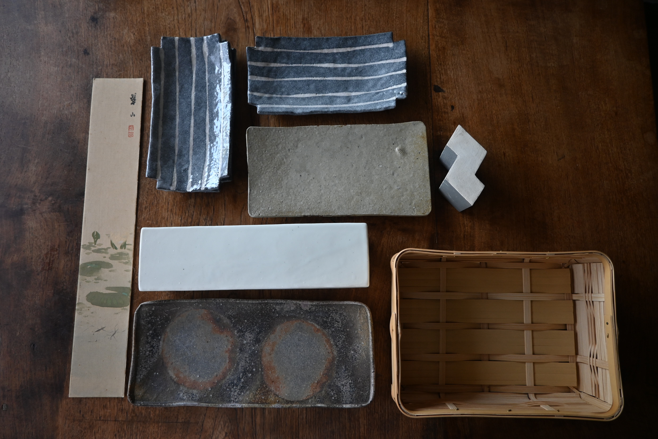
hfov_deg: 73.7
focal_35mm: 24
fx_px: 439
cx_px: 329
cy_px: 220
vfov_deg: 53.1
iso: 400
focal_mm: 16
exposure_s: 1/200
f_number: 3.5
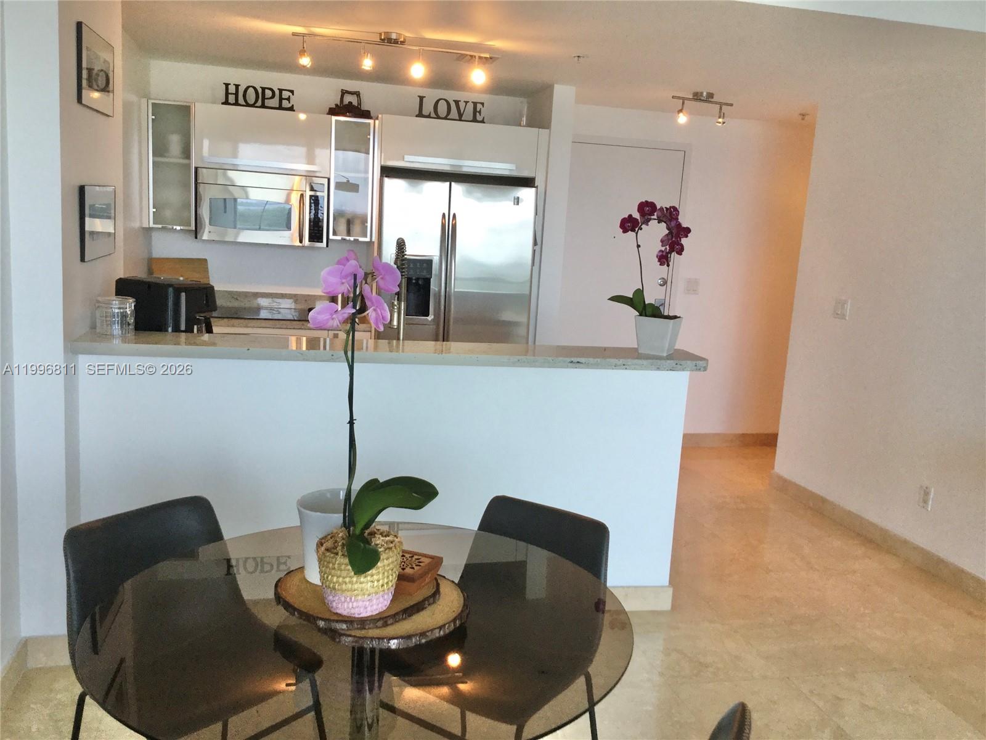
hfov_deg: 58.4
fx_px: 883
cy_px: 370
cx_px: 493
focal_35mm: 31
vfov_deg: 45.4
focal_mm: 3.3
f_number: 2.4
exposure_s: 1/40
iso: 25
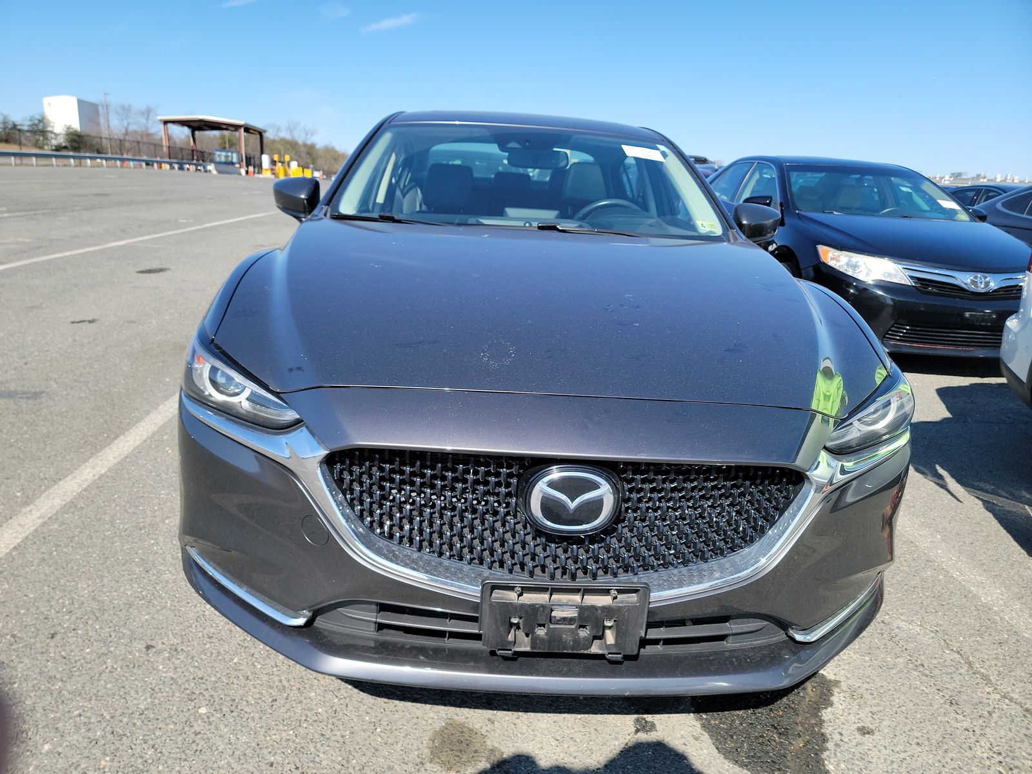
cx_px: 516
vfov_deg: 56.8
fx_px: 716
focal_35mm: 24
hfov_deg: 71.6
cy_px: 387
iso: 50
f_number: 1.8
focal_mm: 6.7
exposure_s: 1/554
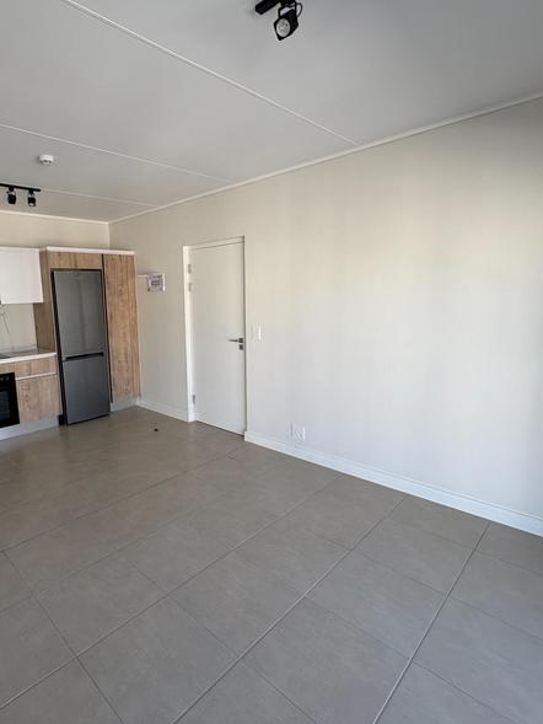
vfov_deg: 84.6
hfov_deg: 67.4
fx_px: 397
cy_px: 358
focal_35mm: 19
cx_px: 197
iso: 32
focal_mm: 2.22
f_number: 2.2
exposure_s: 1/99
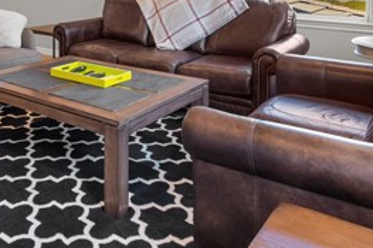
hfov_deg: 45.6
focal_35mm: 39
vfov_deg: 29.7
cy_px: -43
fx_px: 404
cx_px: 48
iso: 2000
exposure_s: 1/8
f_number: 8
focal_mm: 16
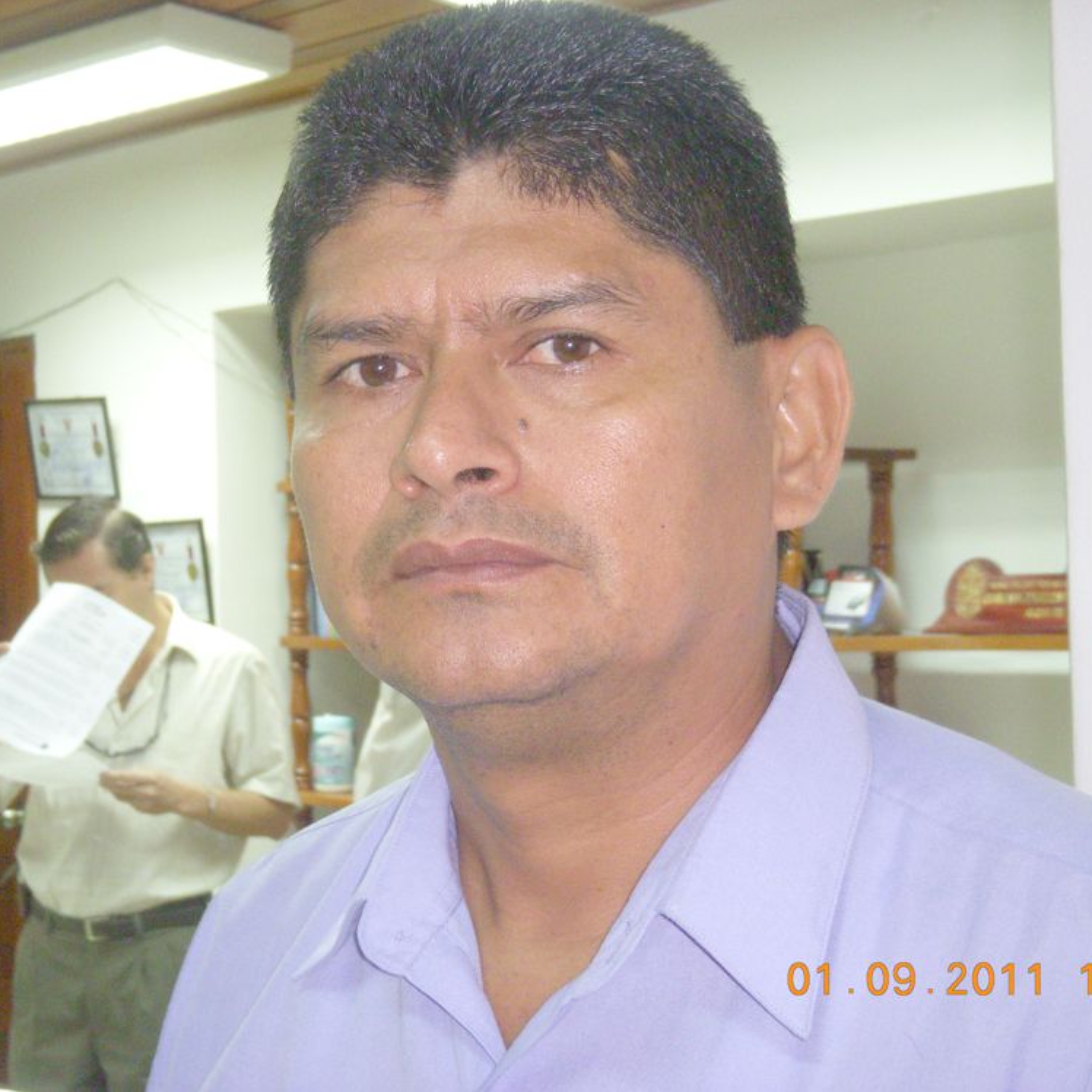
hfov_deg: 22.2
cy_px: 546
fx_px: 2784
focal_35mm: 78
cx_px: 536
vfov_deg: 22.2
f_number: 3.7
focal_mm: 11
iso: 400
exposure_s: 1/15
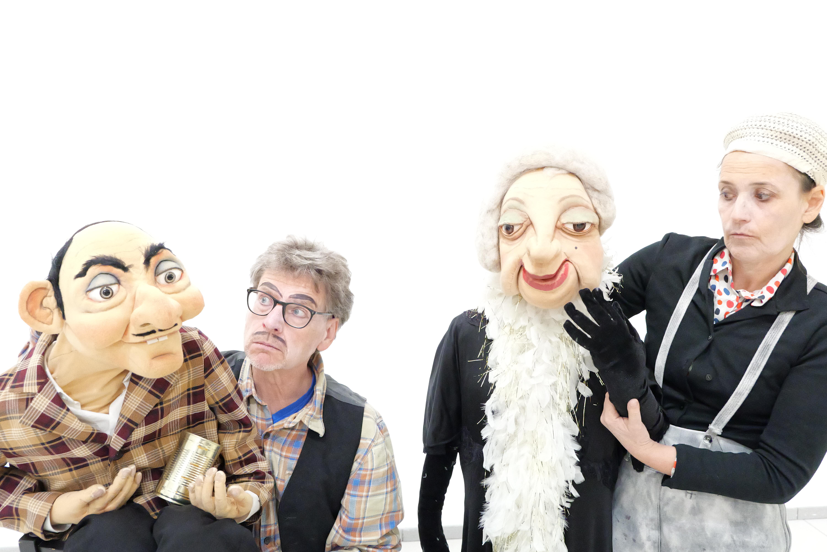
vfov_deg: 46.4
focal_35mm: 28
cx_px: 414
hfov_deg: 65.5
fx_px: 643
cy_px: 276
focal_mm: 28
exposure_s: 1/200
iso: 32000
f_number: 6.3
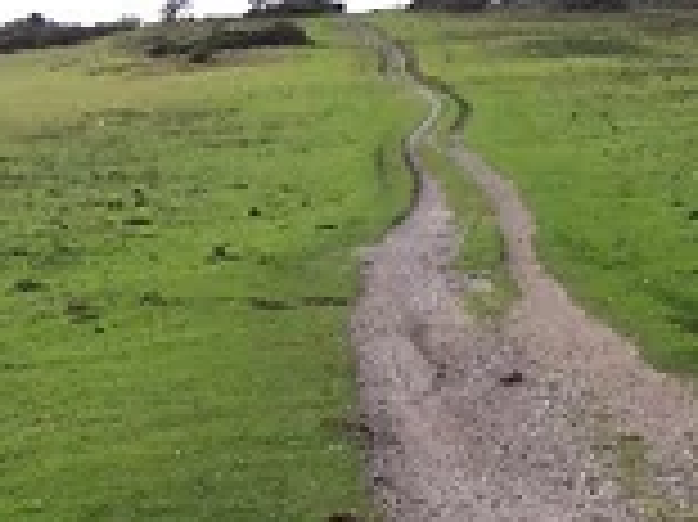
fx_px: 2378
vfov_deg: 12.5
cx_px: 572
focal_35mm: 118
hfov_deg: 16.6
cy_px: 349
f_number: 2.8
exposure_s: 1/700
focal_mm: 8
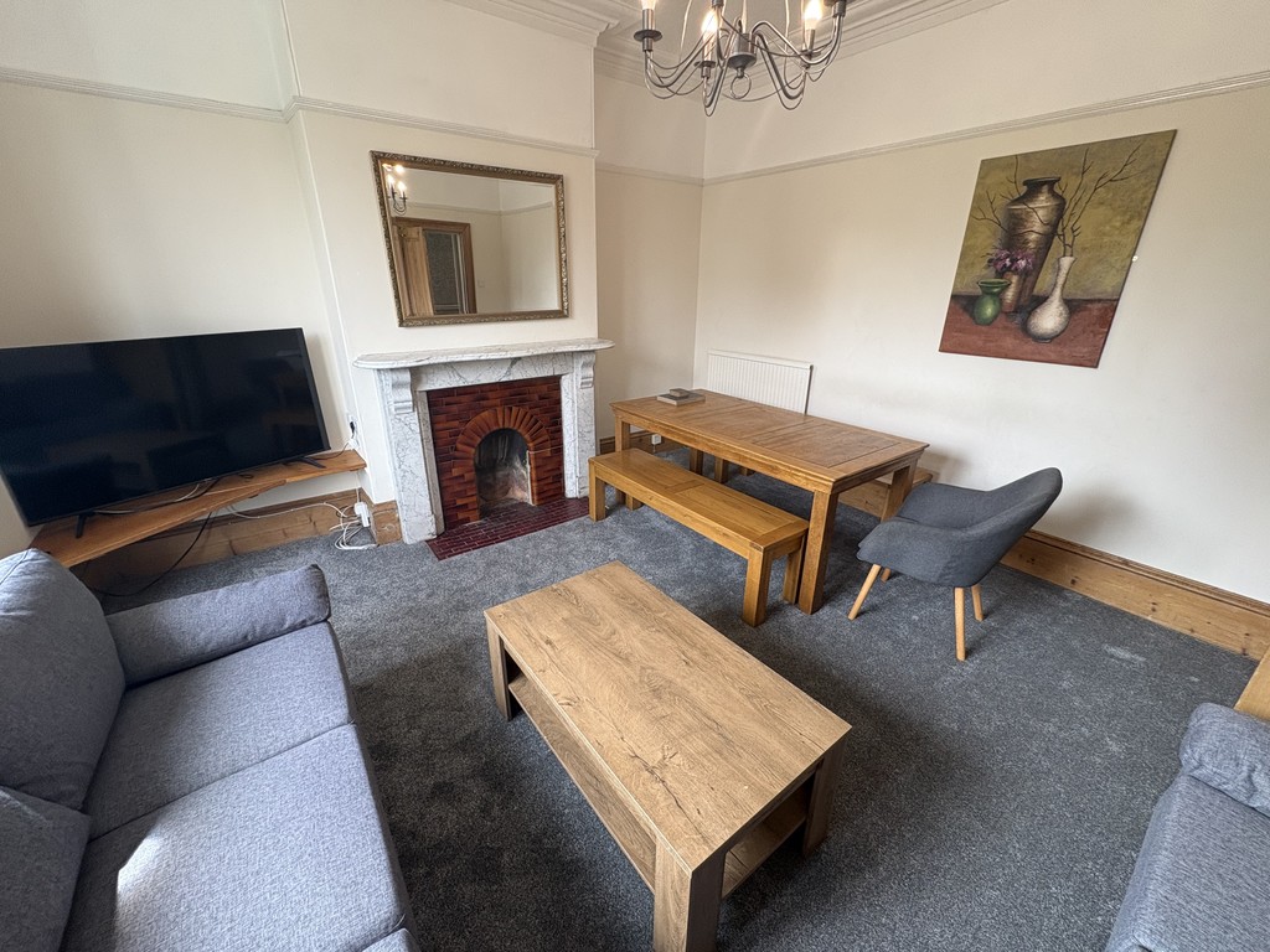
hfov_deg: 102.1
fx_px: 514
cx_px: 635
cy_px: 476
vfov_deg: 85.7
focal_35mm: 14
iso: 125
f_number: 2.2
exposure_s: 1/100
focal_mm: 2.22
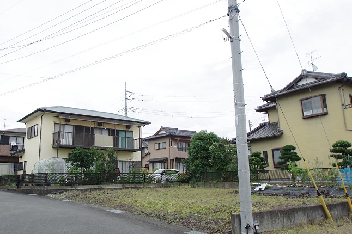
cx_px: 148
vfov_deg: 43.6
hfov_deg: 61.6
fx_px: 293
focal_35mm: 30
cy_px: 112
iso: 200
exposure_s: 1/250
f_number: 8
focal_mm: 14.38
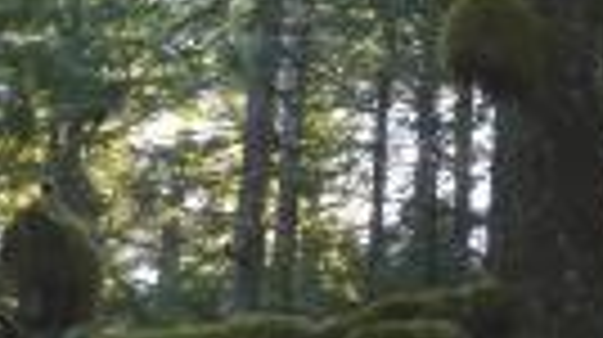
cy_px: -343
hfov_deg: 20.7
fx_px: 1629
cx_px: 486
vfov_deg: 10.8
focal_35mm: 102
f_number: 2.8
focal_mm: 4.6
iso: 100
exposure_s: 1/30
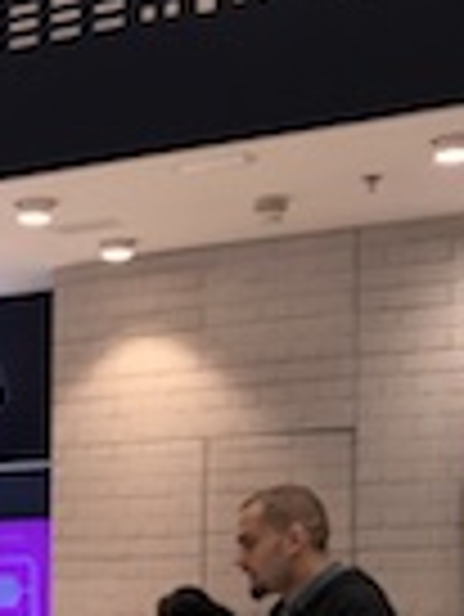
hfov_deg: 14.0
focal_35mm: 98
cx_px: -279
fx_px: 1749
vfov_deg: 19.1
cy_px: 697
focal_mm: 3.99
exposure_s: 1/100
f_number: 1.8
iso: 32
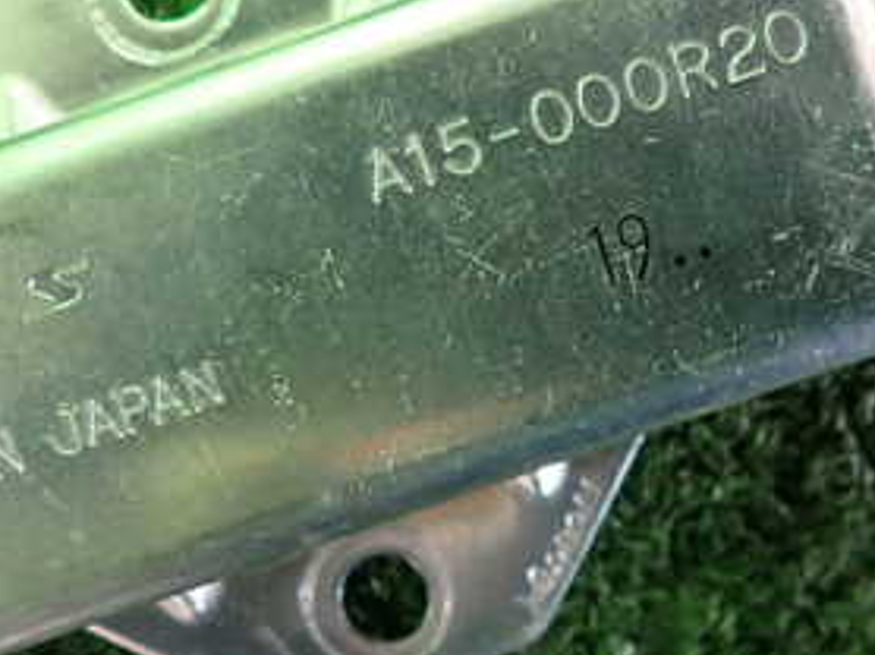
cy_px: 252
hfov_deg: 35.5
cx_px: 384
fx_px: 1364
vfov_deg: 26.9
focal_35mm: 54
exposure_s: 1/50
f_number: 2
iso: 200
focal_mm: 4.5
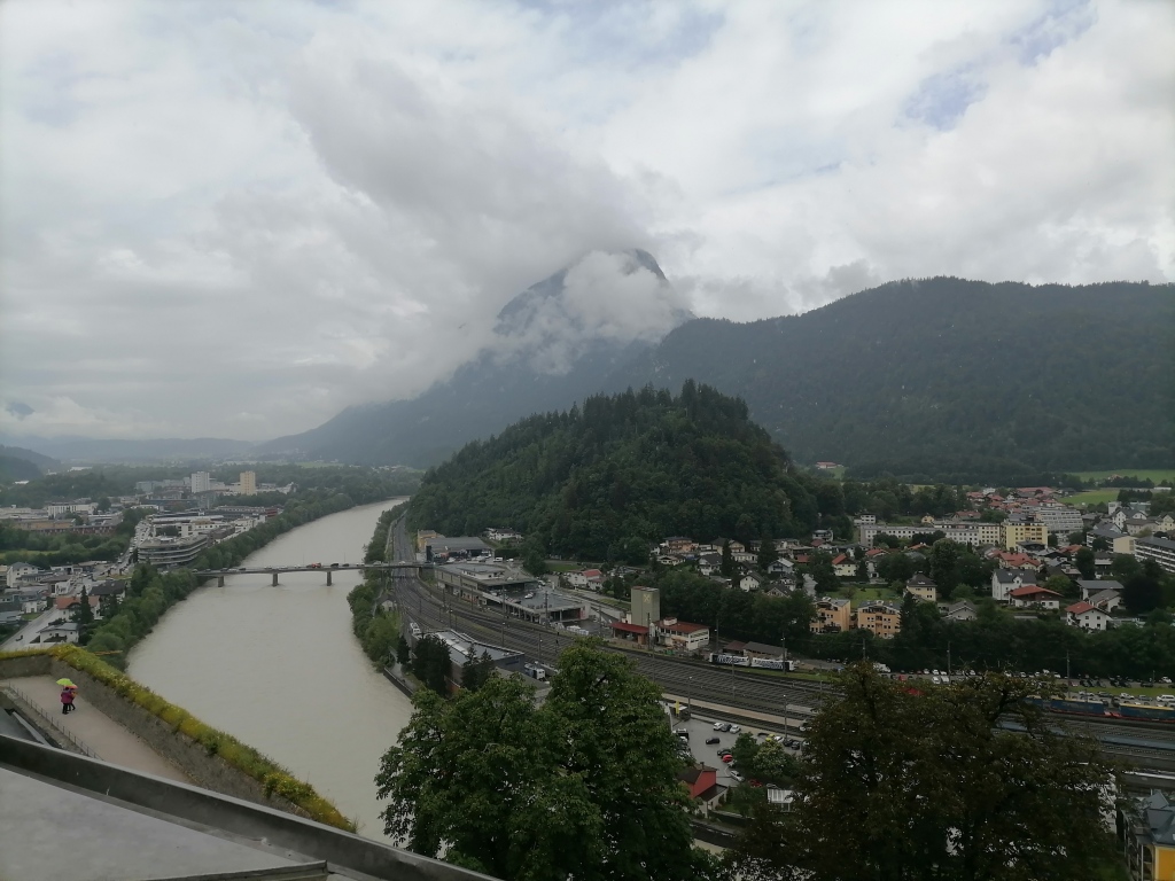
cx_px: 588
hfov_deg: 67.3
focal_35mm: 26
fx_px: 883
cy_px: 440
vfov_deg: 53.1
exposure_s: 1/2212
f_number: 1.8
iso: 50
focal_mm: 5.4
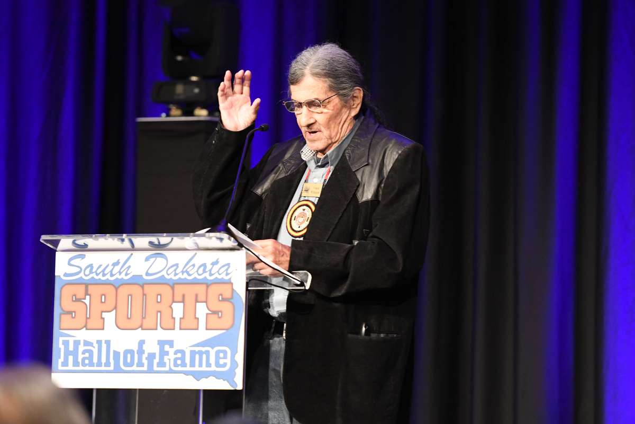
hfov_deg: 7.4
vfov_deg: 5.0
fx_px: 4894
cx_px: 318
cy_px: 212
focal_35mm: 278
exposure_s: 1/125
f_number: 2.8
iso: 5000
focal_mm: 185
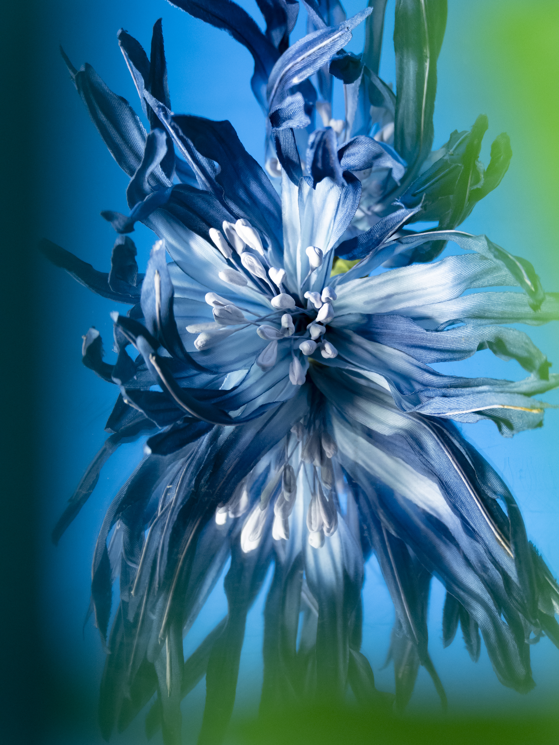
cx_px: 280
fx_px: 3725
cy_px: 372
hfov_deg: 8.6
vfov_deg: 11.4
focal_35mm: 173
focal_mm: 58.01
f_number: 3.9
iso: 1600
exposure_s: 1/60
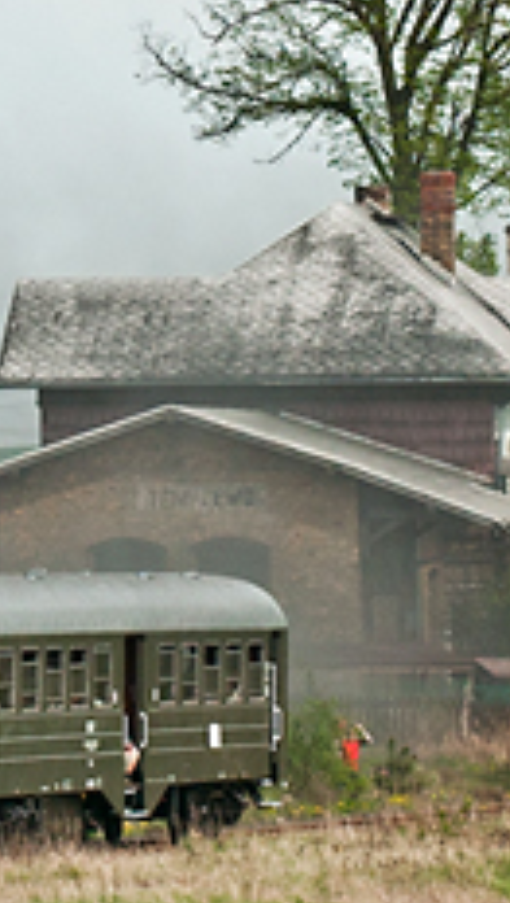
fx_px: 15294
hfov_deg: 1.9
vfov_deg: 3.4
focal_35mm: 638
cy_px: 290
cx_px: 93
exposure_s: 1/800
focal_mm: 92
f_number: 8
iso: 250
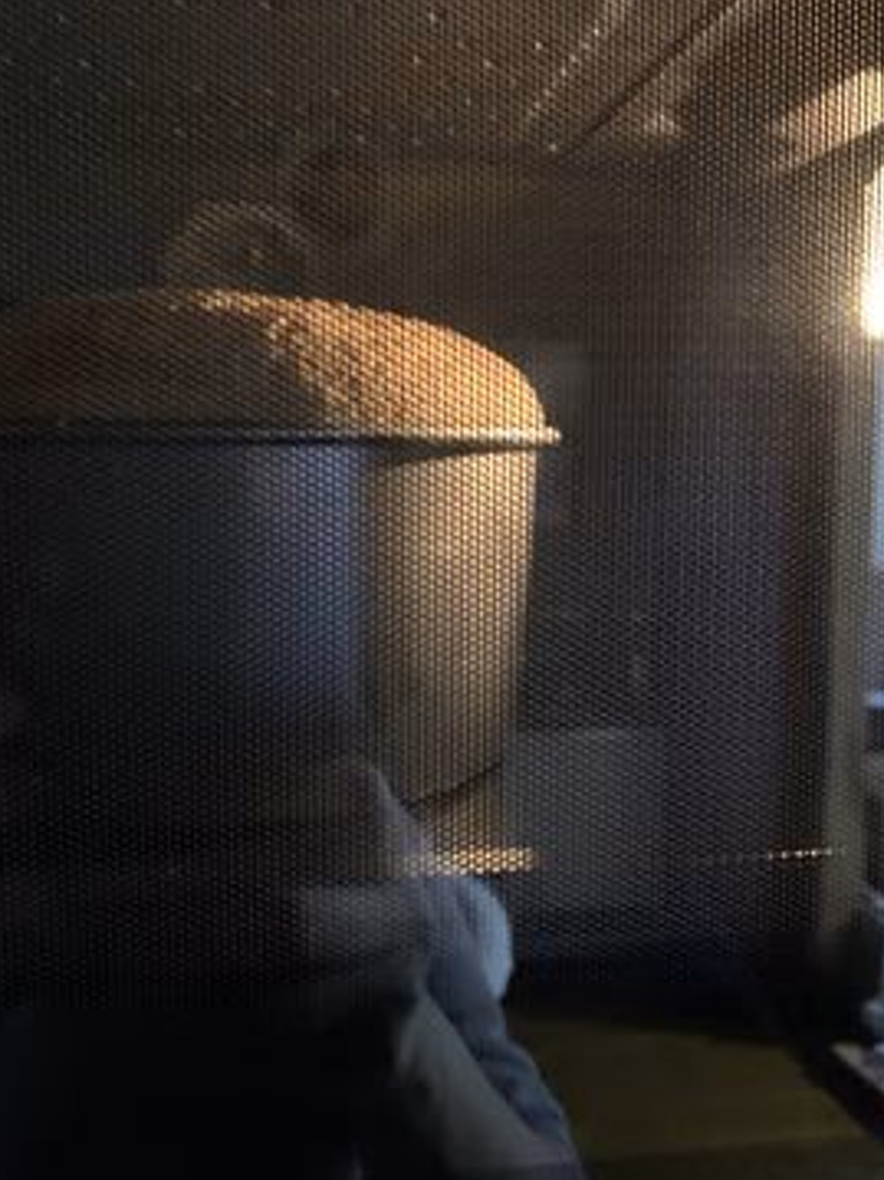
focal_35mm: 29
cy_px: 536
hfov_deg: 48.2
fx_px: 988
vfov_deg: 61.6
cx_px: 421
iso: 1600
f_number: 1.8
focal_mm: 4.25
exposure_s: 1/15
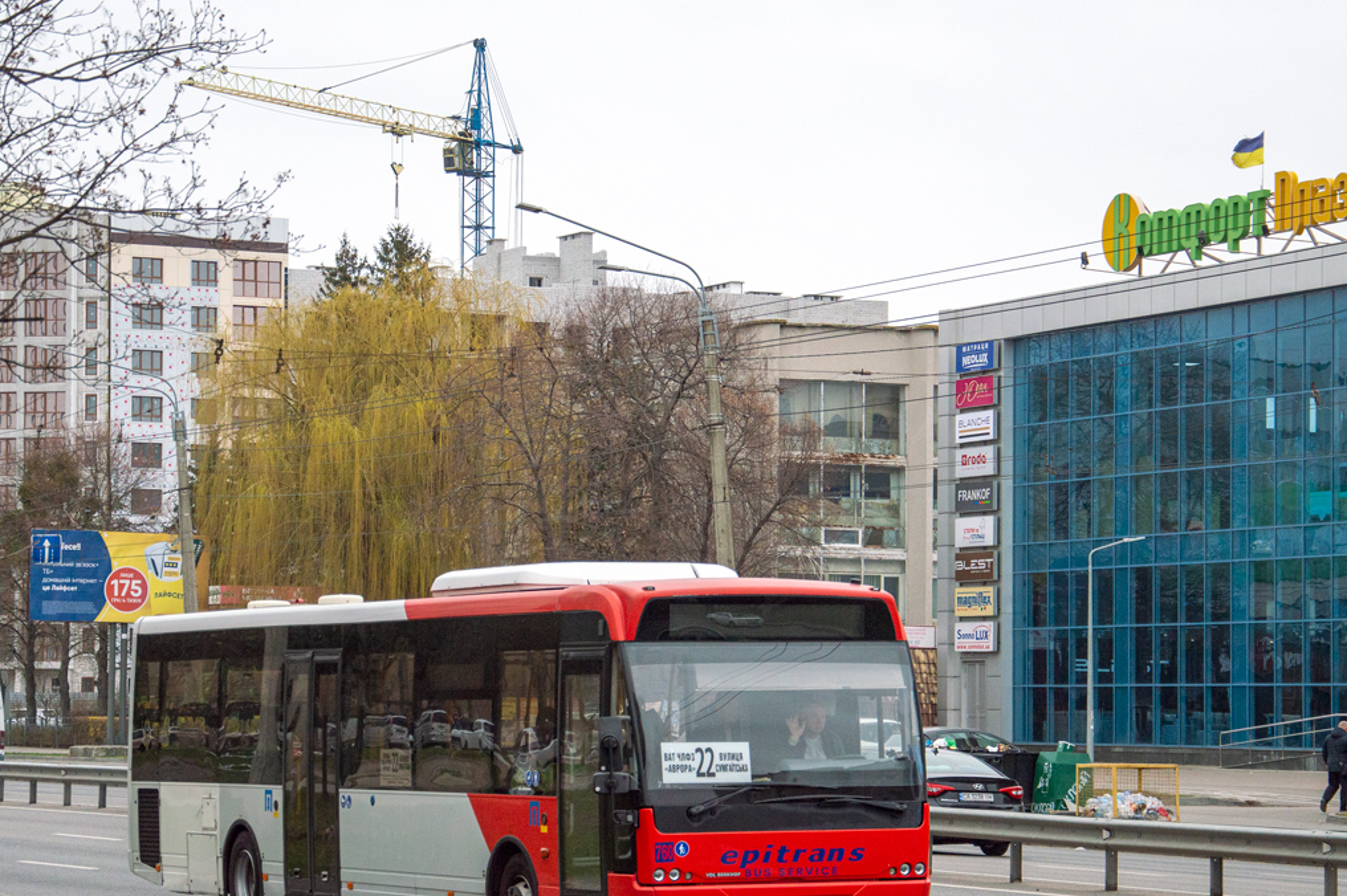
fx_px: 4001
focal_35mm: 107
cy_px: 523
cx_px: 630
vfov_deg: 12.8
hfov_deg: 19.1
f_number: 7.1
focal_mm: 58
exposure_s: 1/800
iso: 400
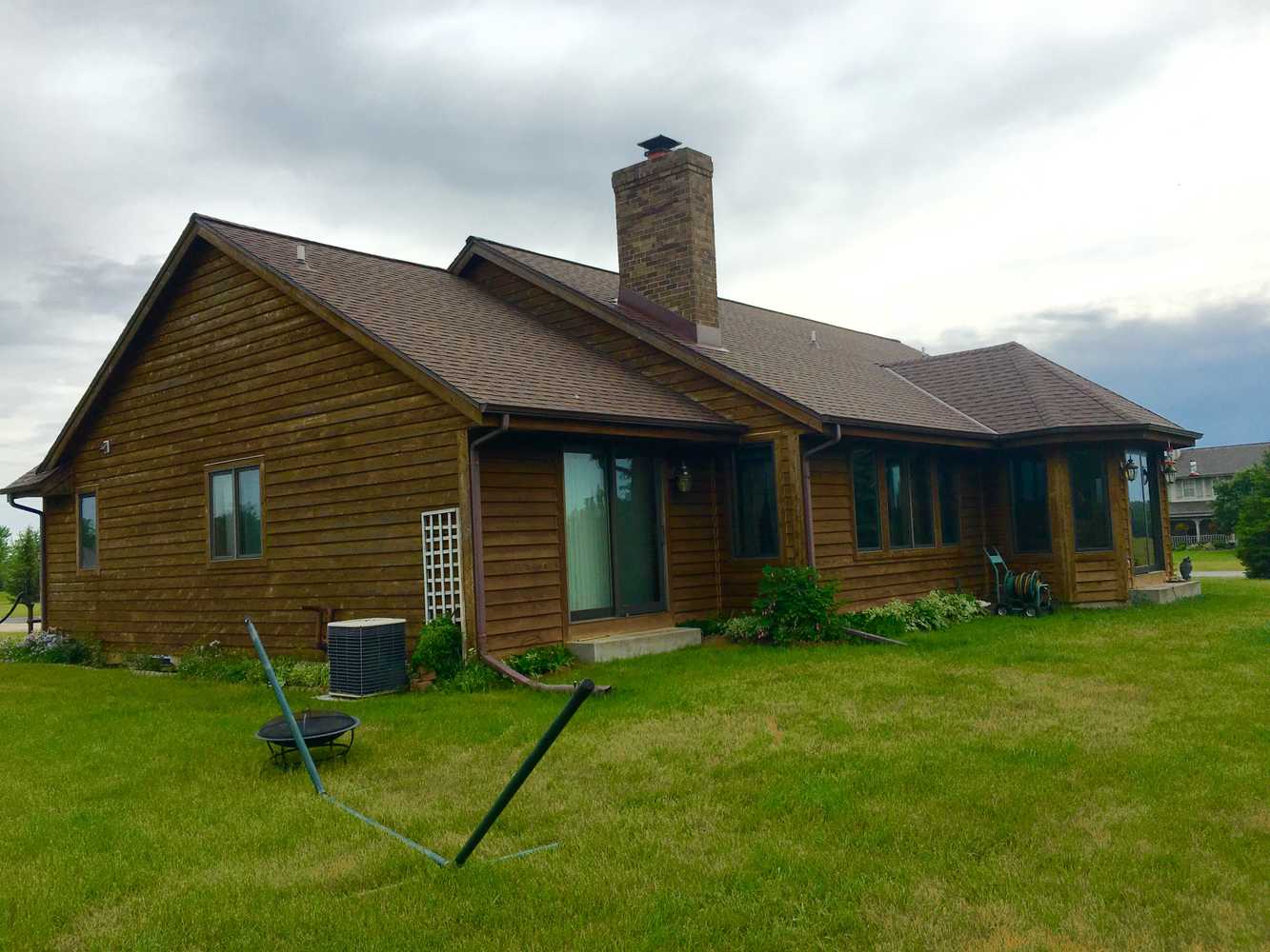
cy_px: 476
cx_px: 635
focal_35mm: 29
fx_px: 1064
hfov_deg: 61.7
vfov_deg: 48.2
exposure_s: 1/2137
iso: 25
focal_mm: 4.15
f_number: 2.2
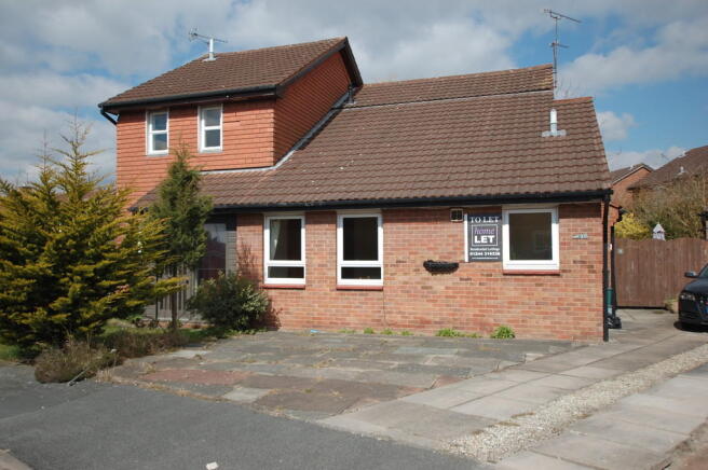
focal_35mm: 30
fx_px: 589
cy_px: 235
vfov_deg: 43.5
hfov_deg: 62.0
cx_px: 354
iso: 200
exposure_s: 1/2000
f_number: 3.5
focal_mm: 20
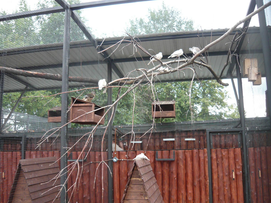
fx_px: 258
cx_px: 136
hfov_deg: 55.4
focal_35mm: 33
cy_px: 102
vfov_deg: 42.9
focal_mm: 5.5
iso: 100
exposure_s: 1/100
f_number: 2.8
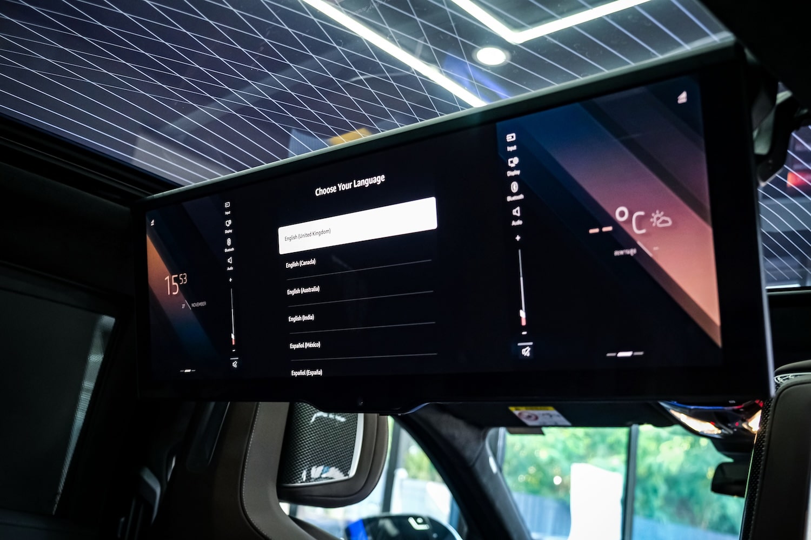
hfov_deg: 45.4
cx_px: 406
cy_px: 270
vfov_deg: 31.2
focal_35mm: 43
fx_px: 969
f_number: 3.2
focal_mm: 28.9
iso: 1600
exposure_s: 1/30
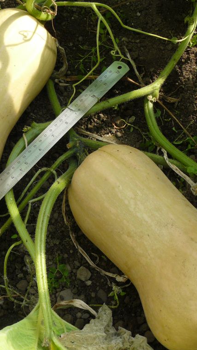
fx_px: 493
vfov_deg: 39.2
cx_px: 111
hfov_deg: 22.6
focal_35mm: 53
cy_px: 177
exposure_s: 1/200
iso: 100
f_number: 4
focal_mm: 6
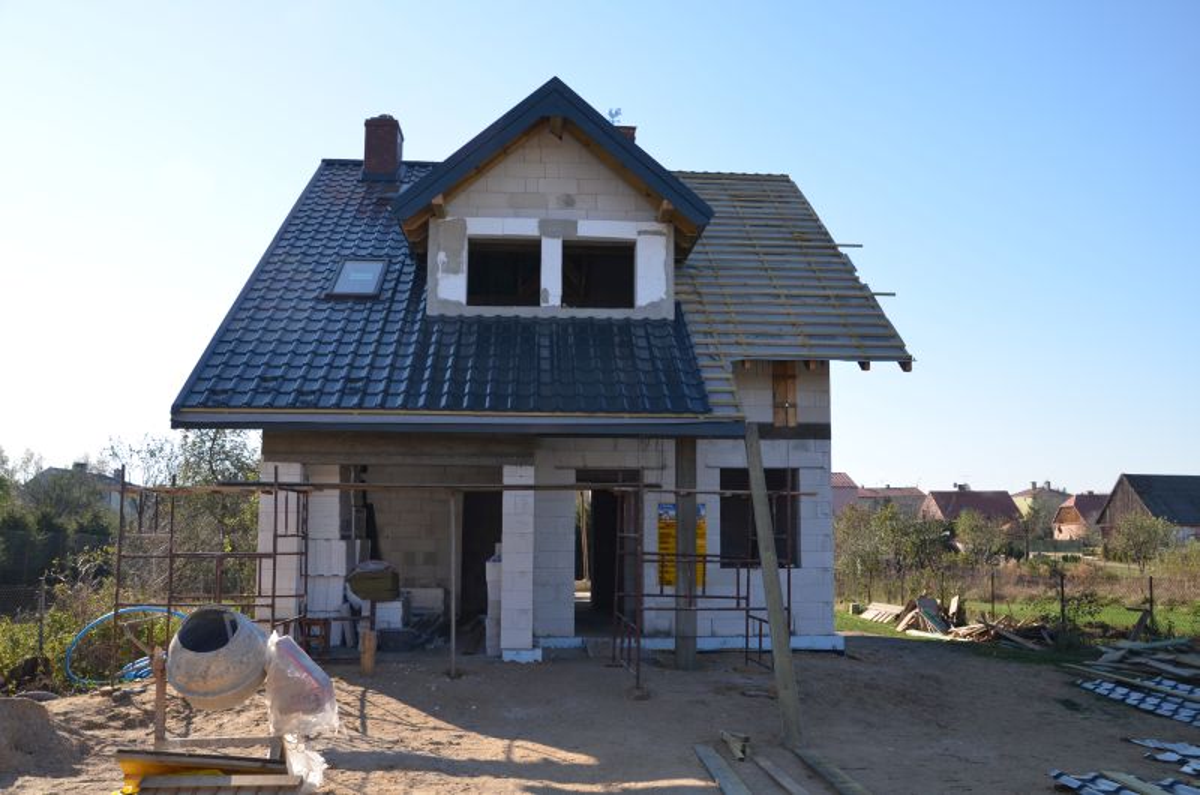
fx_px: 1048
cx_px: 600
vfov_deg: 41.5
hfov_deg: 59.6
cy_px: 398
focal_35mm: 32
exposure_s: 1/200
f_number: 8
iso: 100
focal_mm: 21
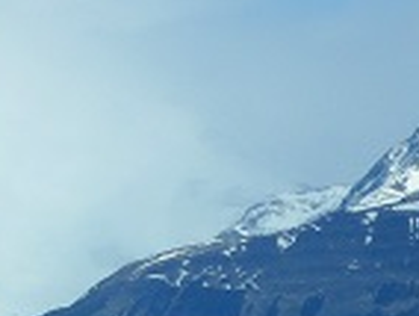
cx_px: -41
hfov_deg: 3.8
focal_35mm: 527
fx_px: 6390
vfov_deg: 2.8
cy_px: 467
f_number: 5.4
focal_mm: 21
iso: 80
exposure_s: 1/1000
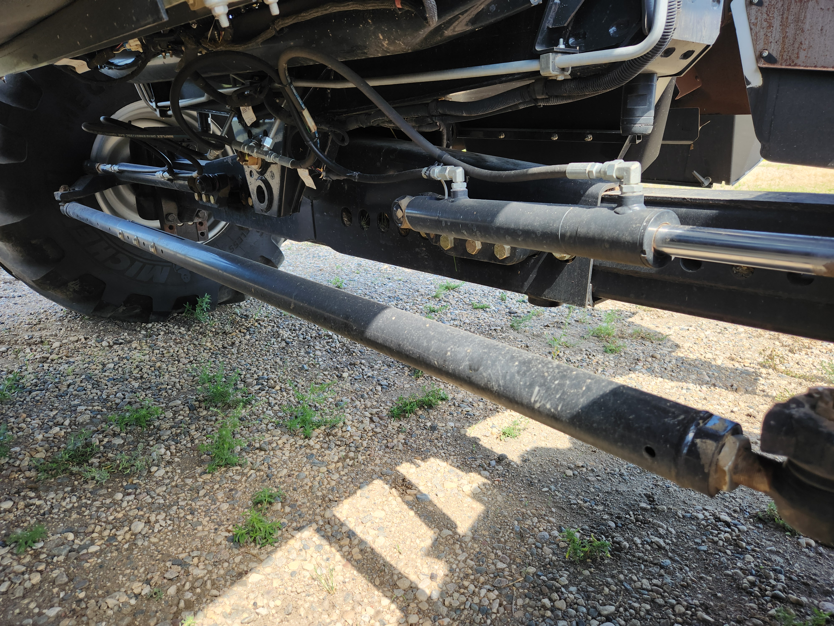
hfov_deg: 73.9
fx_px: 554
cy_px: 313
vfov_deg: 58.9
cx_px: 417
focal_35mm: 23
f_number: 1.8
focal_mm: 5.4
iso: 25
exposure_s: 1/180
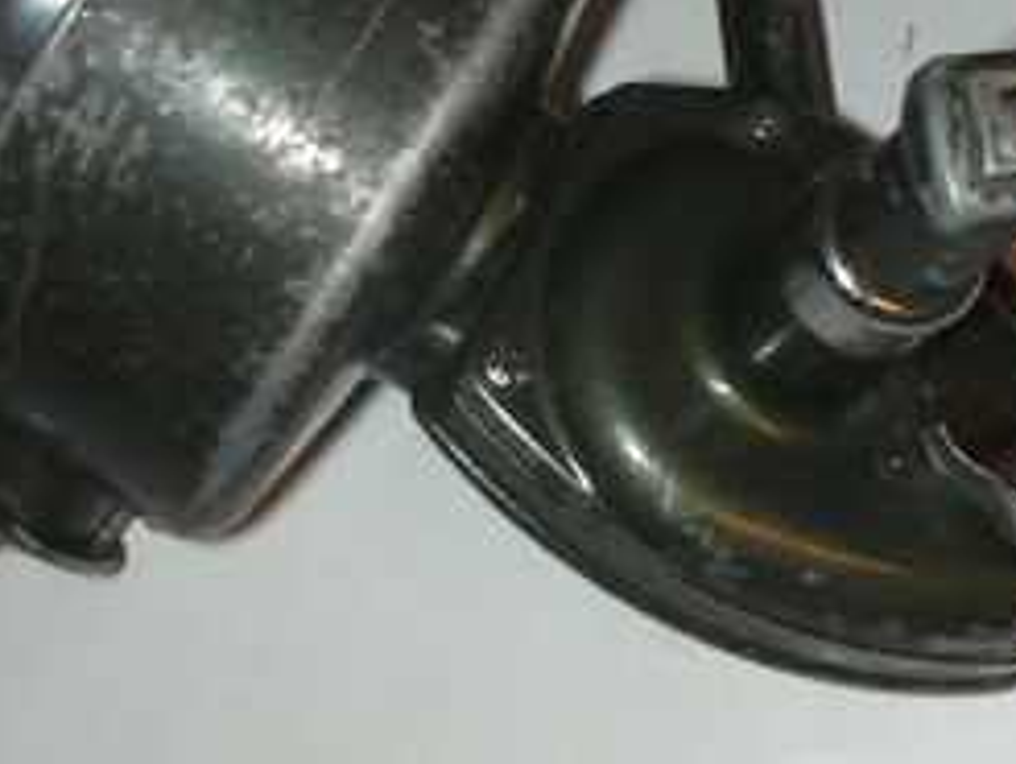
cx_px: 615
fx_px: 2174
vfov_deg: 19.5
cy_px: 66
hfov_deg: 26.2
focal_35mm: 74
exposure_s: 1/30
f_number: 5.6
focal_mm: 6.3
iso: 200
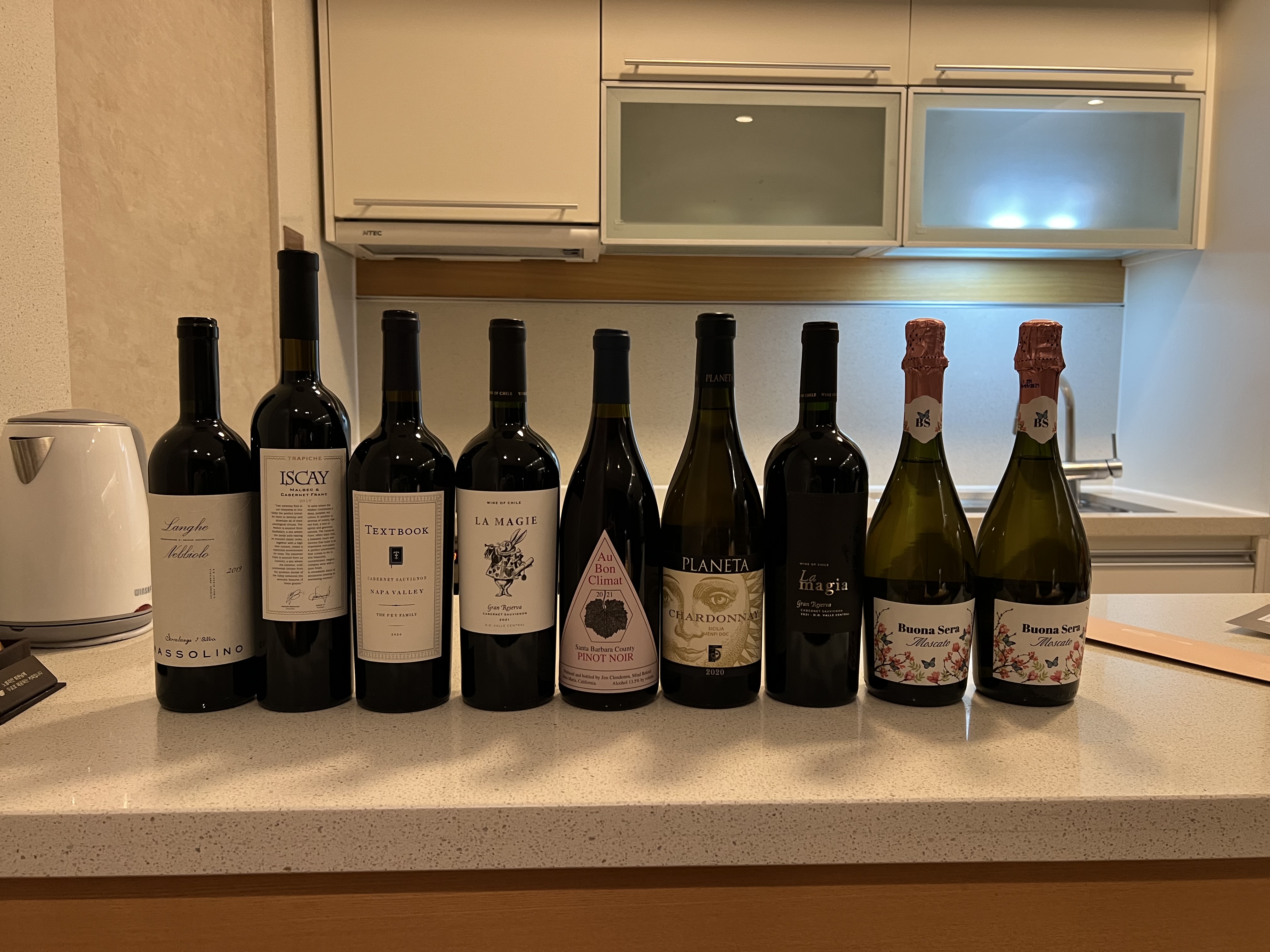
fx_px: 954
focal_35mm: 26
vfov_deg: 53.1
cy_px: 476
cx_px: 635
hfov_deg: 67.3
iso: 320
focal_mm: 5.7
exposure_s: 1/60
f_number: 1.5
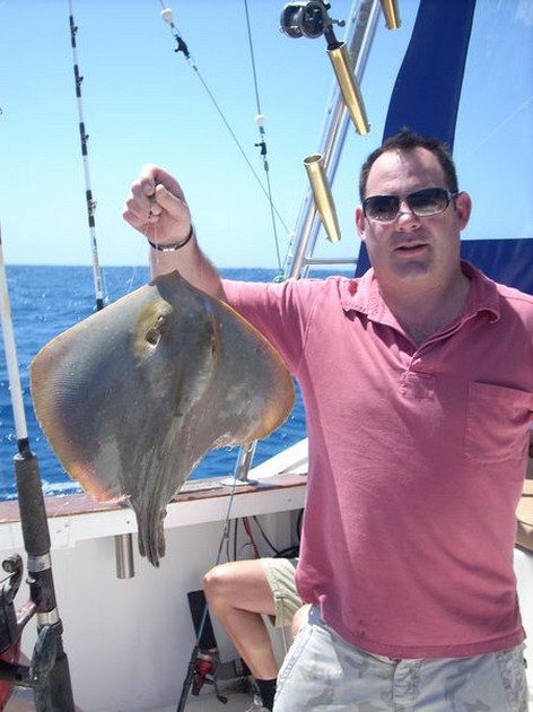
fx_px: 945
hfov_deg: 31.5
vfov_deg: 41.3
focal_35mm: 46
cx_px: 266
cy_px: 356
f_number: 6.3
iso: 64
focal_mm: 7.6
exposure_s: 1/155
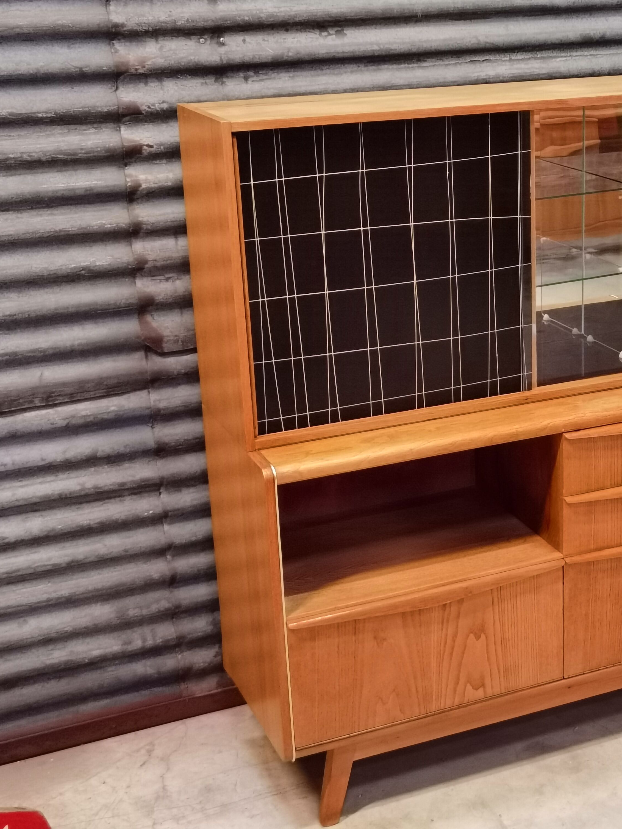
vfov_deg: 33.8
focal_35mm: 57
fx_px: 1365
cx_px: 525
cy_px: 413
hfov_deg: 25.1
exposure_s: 1/25
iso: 640
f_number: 1.9
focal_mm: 6.71
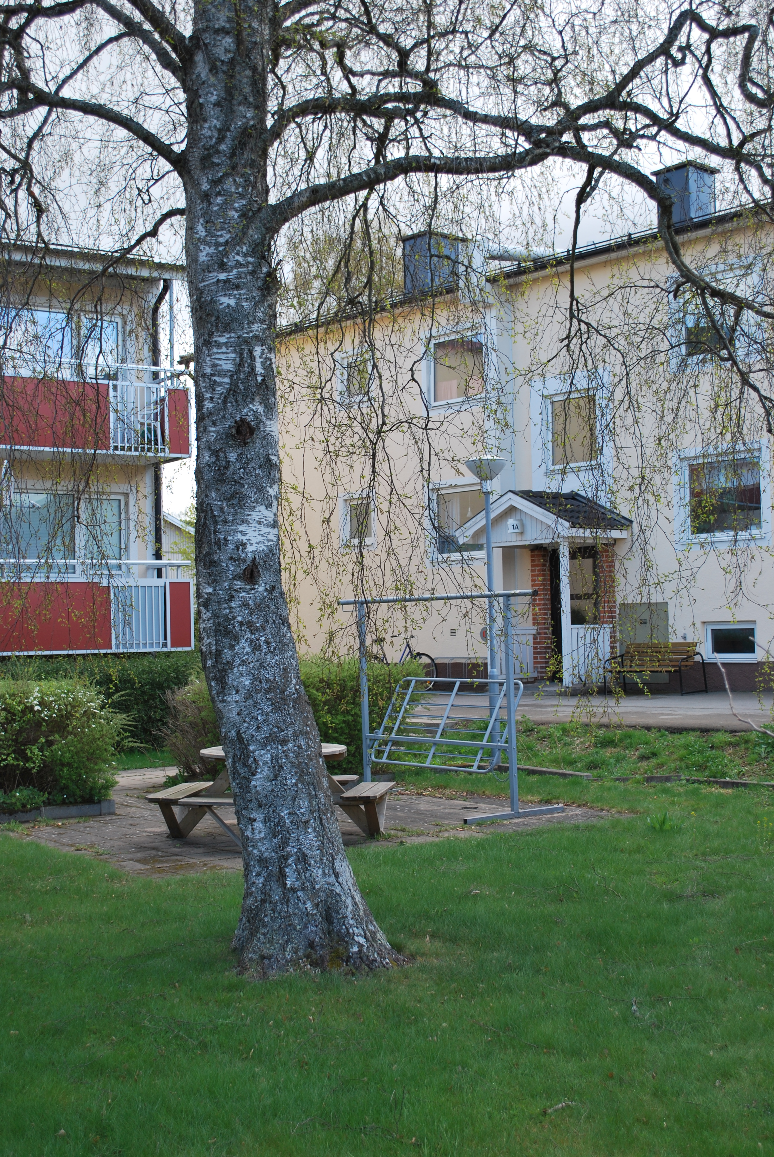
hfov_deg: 28.2
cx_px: 387
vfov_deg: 41.1
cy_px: 578
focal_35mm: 48
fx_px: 1543
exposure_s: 1/125
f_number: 5.6
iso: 110
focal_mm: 32
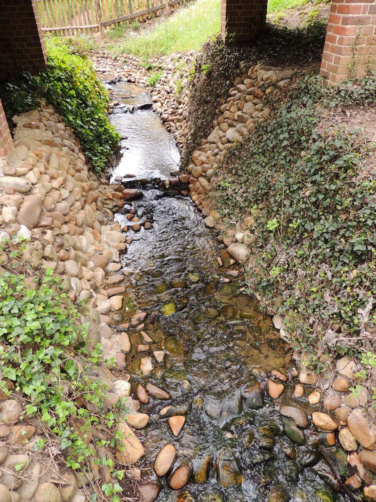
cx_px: 188
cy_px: 251
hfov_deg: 56.8
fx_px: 348
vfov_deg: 71.6
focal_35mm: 24
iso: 100
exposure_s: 1/160
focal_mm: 4.3
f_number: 3
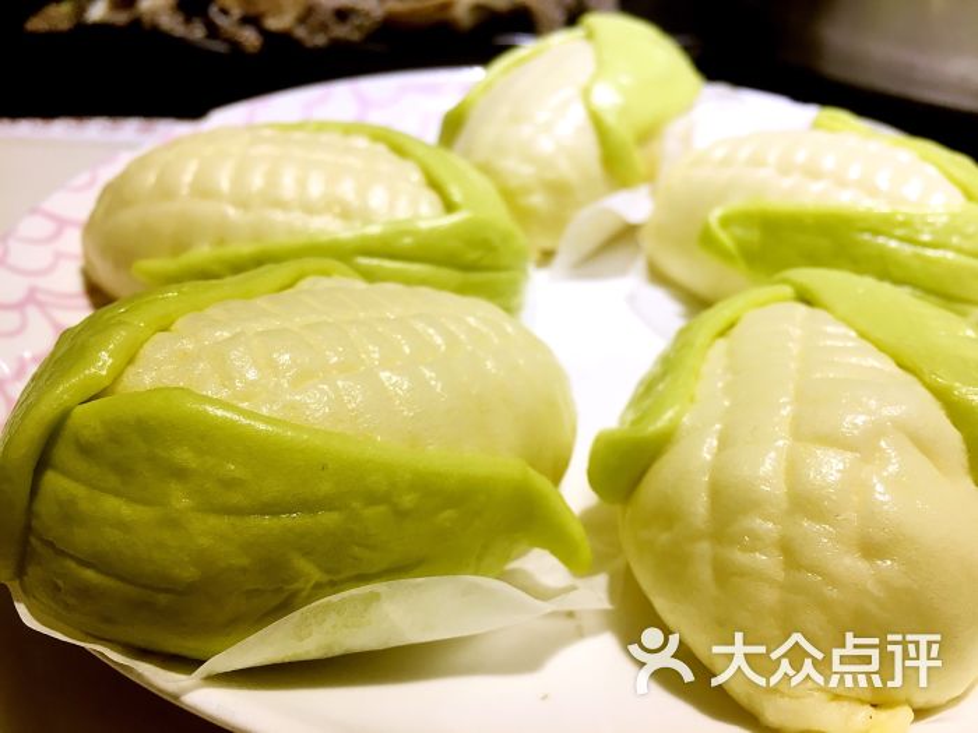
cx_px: 489
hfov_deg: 61.7
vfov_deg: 48.2
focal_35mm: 29
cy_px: 366
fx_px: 819
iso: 25
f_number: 2.2
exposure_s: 1/33
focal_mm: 4.15
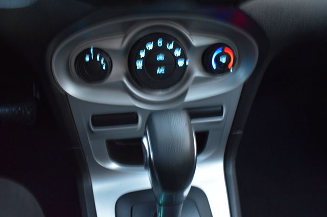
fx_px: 286
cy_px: 108
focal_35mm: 32
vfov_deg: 41.7
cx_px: 164
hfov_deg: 59.5
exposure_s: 1/5
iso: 1600
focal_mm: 21
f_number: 3.8
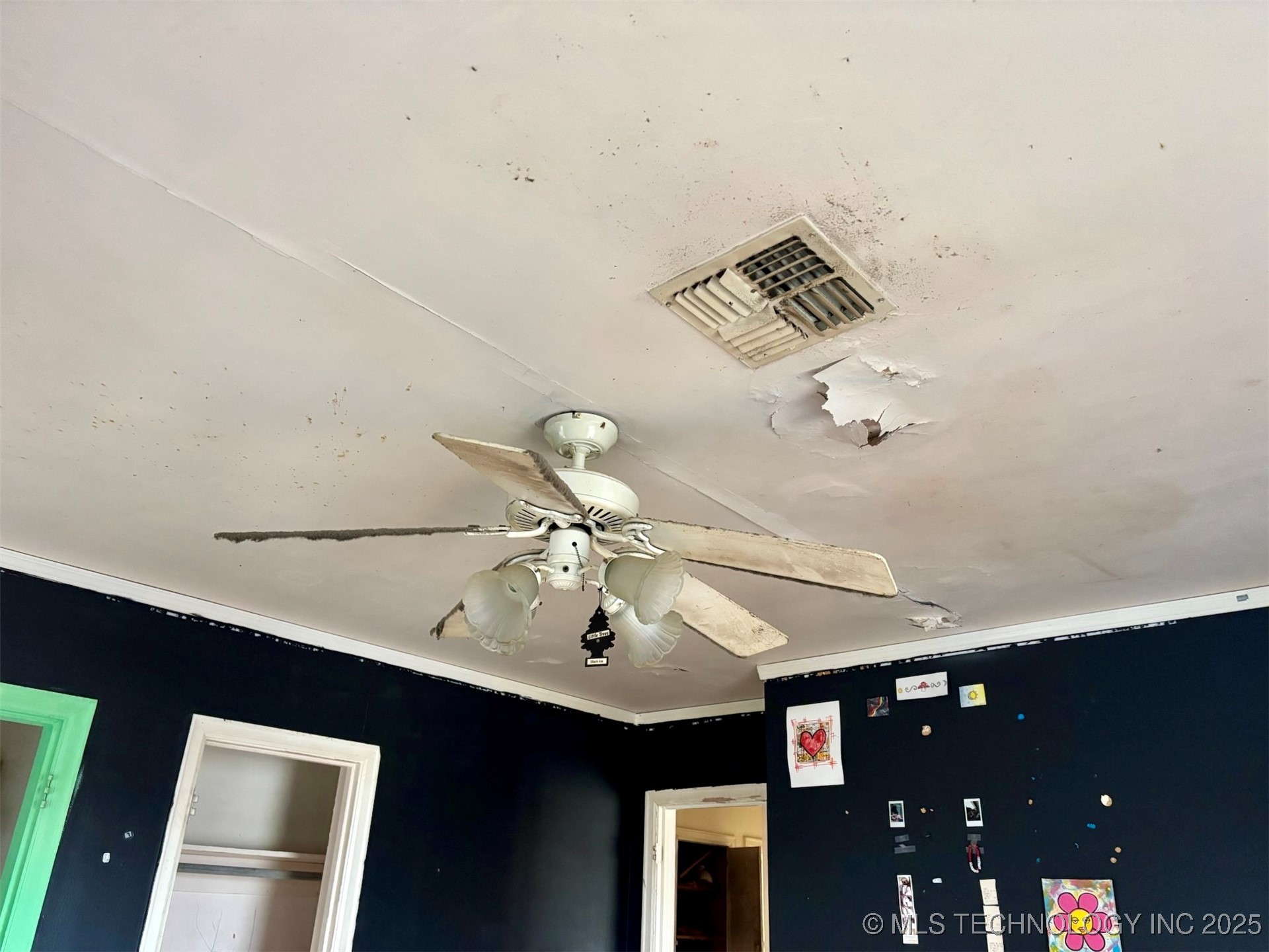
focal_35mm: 26
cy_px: 476
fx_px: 953
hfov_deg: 67.3
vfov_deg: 53.1
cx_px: 634
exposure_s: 1/57
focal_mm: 5.96
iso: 500
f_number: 1.6
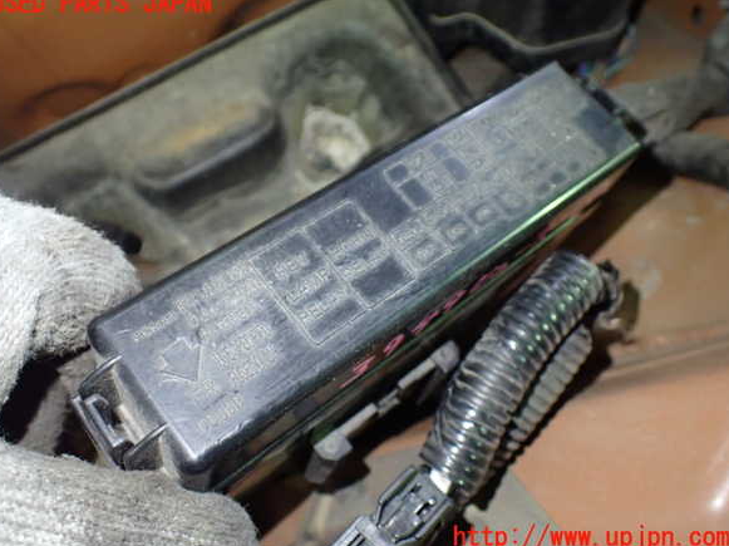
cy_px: 271
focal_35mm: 31
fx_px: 652
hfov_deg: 58.4
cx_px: 360
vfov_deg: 45.4
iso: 800
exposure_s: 1/30
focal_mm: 5.4
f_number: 2.3
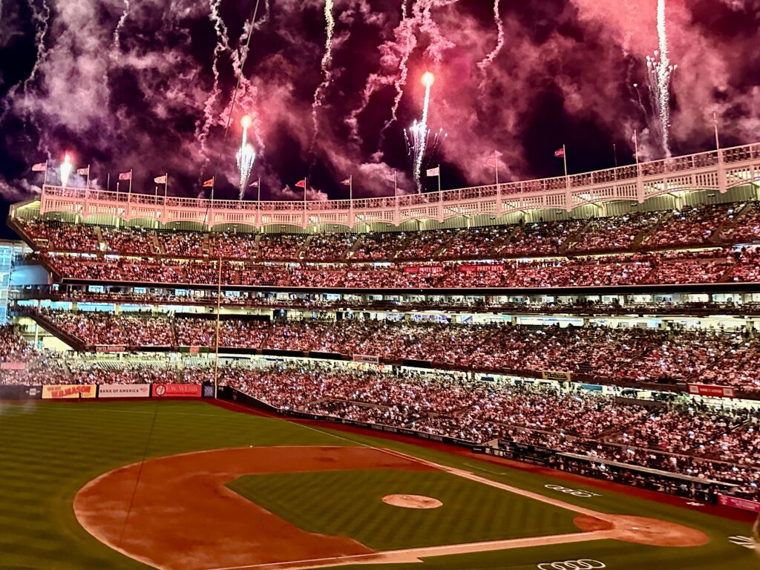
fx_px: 527
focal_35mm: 24
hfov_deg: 71.6
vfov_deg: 56.8
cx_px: 380
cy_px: 285
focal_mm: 6.86
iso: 1250
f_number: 1.78
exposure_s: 1/30
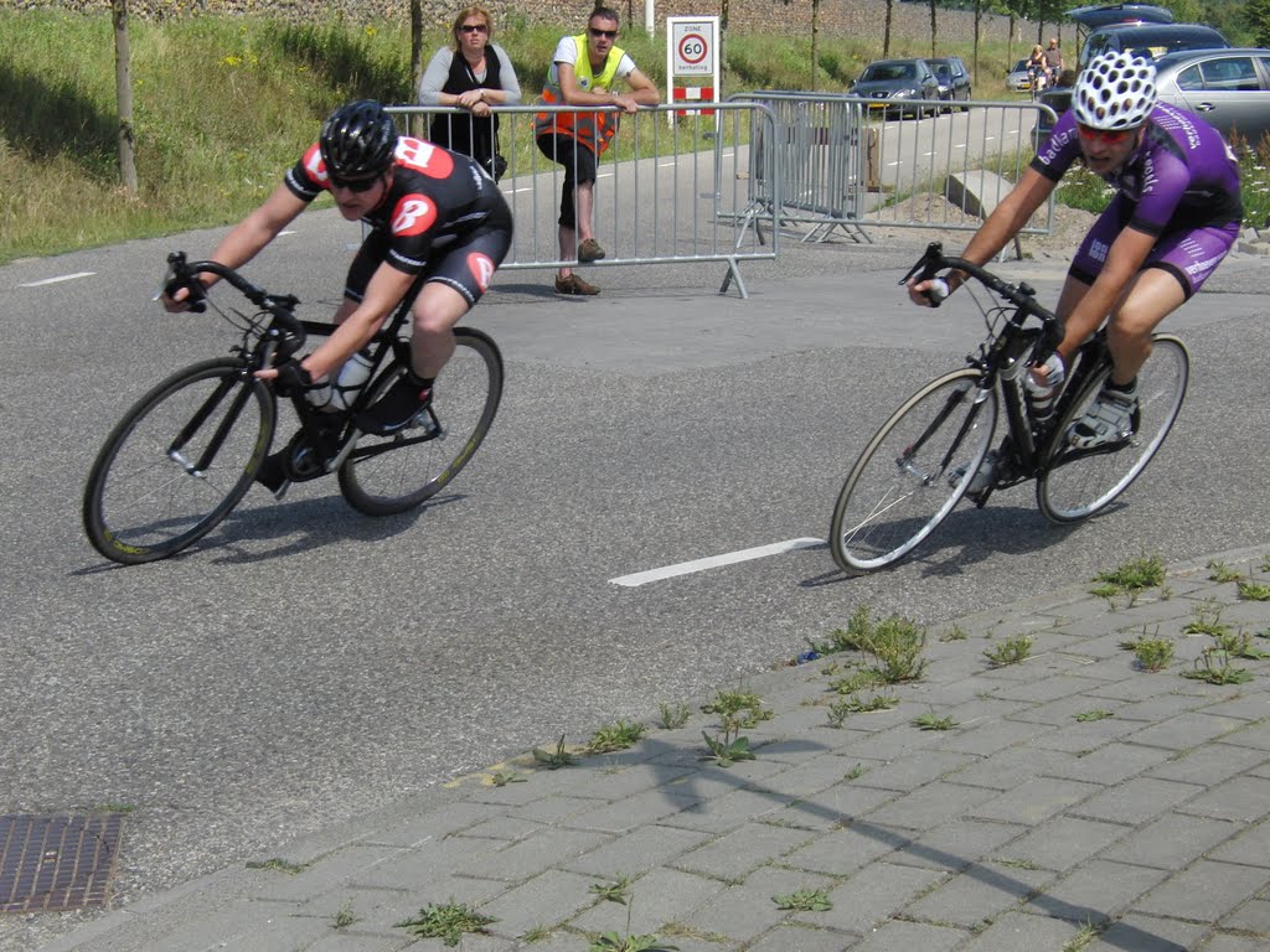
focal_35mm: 73
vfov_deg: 20.2
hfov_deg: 26.7
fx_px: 2678
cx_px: 635
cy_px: 476
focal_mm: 13
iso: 100
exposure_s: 1/800
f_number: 3.6
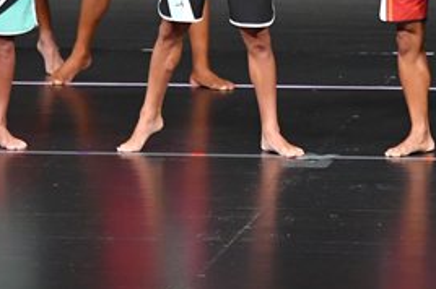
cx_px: 328
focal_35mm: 628
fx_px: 7596
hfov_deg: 3.3
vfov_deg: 2.2
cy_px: -49
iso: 4000
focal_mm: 145
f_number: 5.6
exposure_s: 1/400
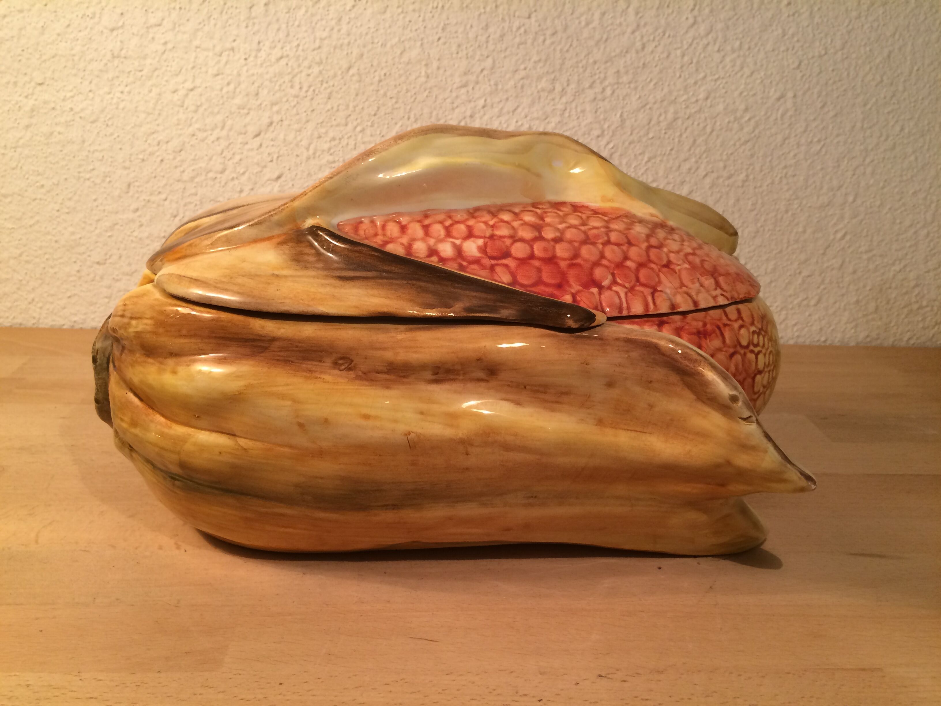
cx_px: 470
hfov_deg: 61.7
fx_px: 788
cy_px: 353
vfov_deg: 48.2
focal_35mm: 29
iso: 50
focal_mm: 4.15
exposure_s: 1/33
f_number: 2.2
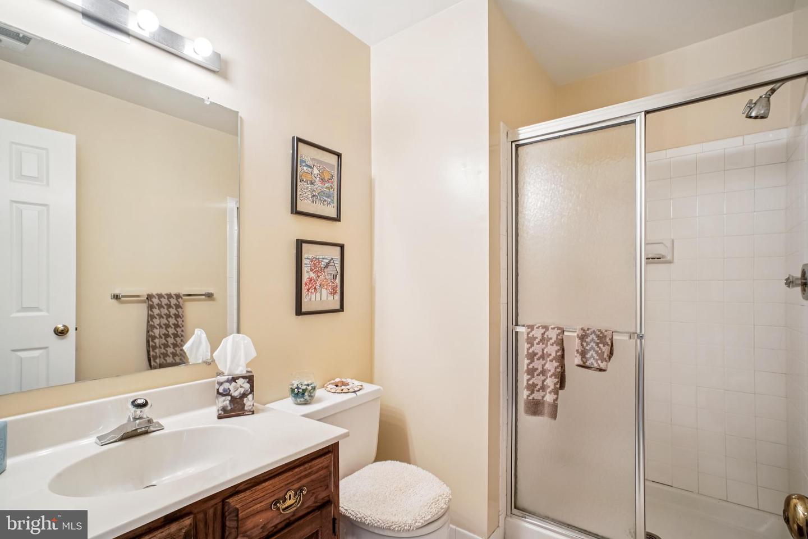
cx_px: 404
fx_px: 370
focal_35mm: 16
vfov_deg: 72.1
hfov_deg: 95.0
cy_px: 270
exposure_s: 1/5
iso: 500
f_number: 8
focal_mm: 11
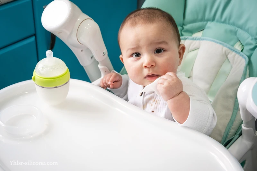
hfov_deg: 36.9
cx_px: 128
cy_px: 86
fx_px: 385
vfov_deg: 25.0
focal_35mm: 54
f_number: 4
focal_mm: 35.8
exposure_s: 1/125
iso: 400
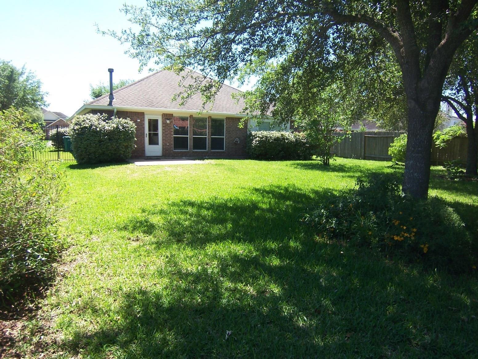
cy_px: 180
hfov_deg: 73.9
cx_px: 239
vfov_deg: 58.9
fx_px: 318
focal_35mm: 23
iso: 64
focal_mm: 3.8
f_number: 2.8
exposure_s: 1/320
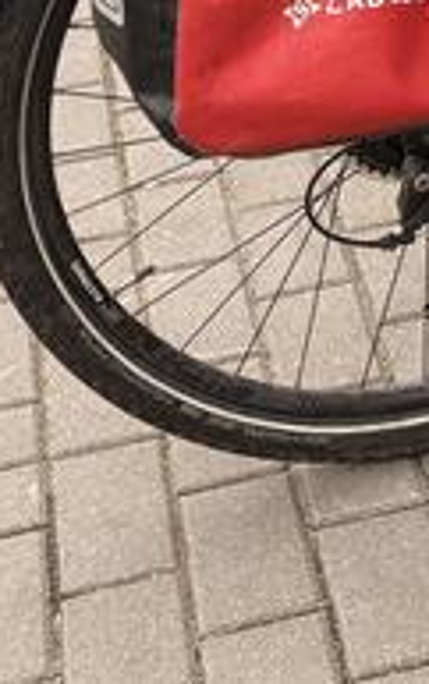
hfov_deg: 9.3
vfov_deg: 14.3
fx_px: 2501
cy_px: -431
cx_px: 798
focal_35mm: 134
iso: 100
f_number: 1.6
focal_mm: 5.96
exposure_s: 1/121
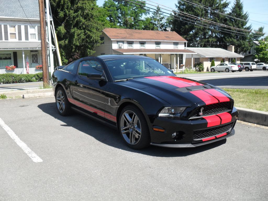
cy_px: 100
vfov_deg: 40.7
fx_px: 271
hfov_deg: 52.6
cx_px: 134
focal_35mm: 35
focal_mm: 6.2
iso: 100
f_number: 8.9
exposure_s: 1/60
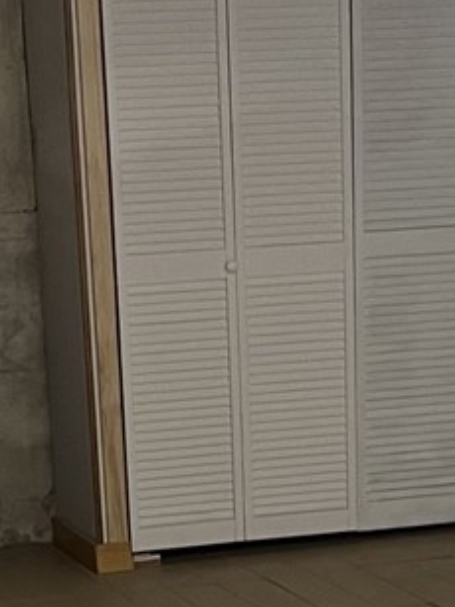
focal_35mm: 130
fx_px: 2280
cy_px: 1000
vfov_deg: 13.9
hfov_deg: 11.4
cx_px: 186
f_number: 1.5
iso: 200
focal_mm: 5.7
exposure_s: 1/60
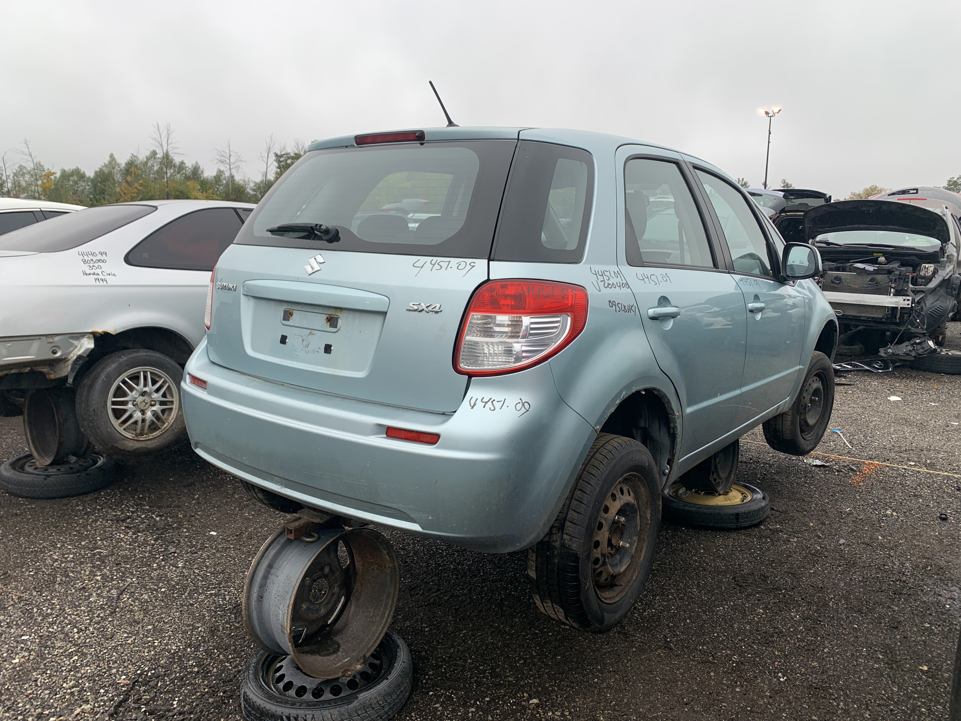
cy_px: 360
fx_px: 722
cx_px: 480
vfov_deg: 53.1
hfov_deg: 67.3
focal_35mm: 26
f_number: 1.8
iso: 25
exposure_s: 1/123
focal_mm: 4.25
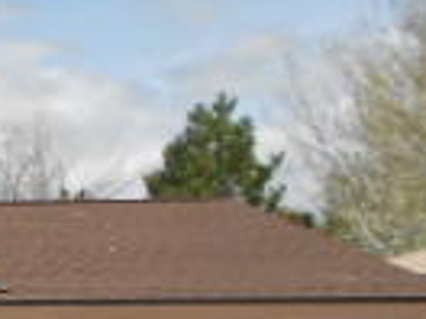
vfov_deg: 11.6
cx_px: -510
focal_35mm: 126
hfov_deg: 12.9
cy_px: 332
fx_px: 1551
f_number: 3.2
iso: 80
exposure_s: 1/1250
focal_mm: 4.6
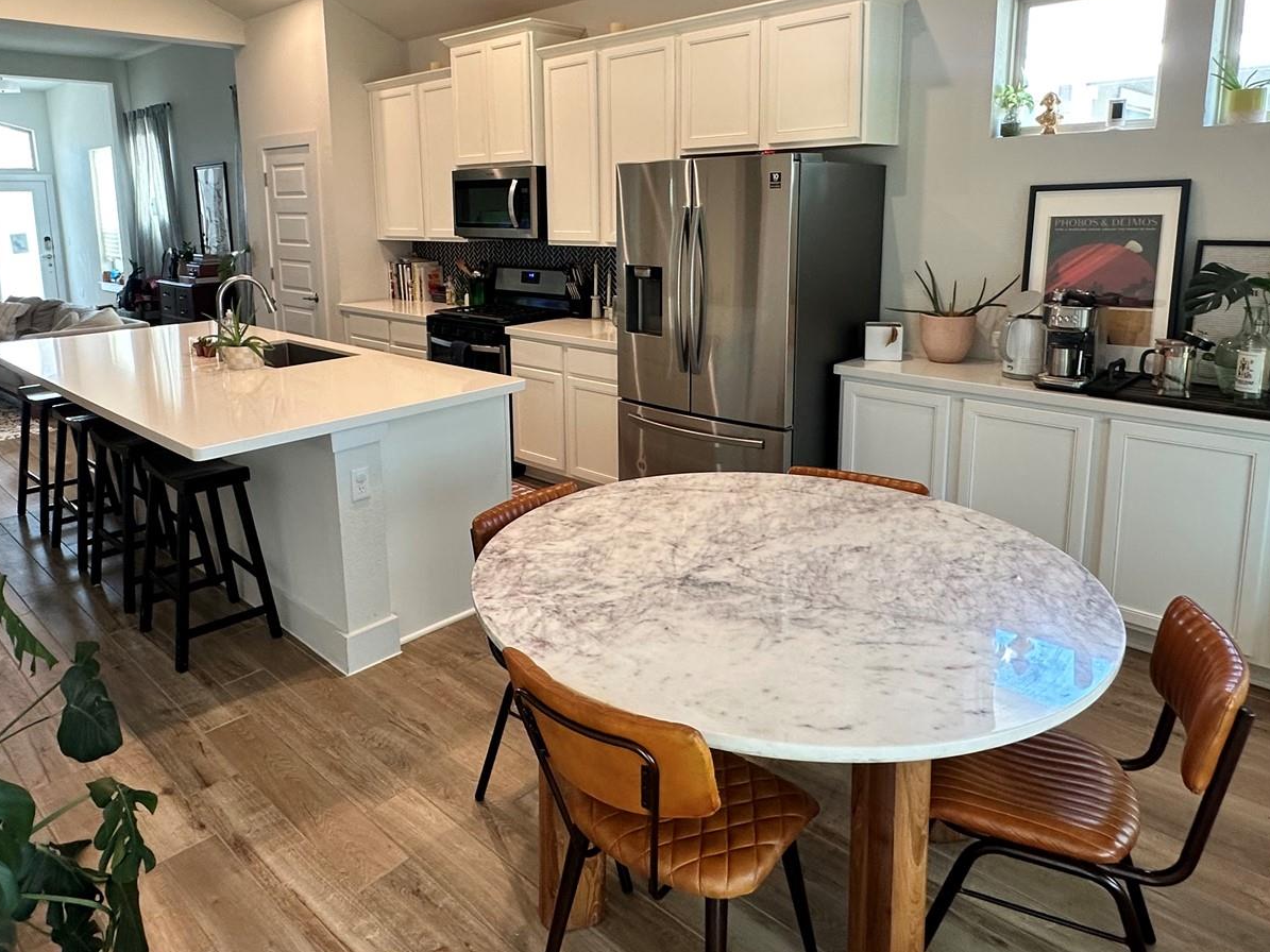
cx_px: 571
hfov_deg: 71.4
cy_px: 347
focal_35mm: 24
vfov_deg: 56.0
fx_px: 880
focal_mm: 2.22
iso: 160
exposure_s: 1/60
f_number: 2.2
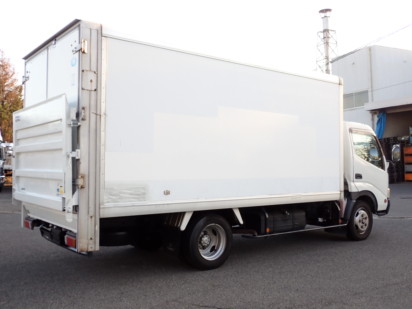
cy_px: 154
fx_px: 428
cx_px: 206
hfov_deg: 51.4
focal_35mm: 36
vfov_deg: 39.7
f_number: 2.5
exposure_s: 1/200
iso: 100
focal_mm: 6.37
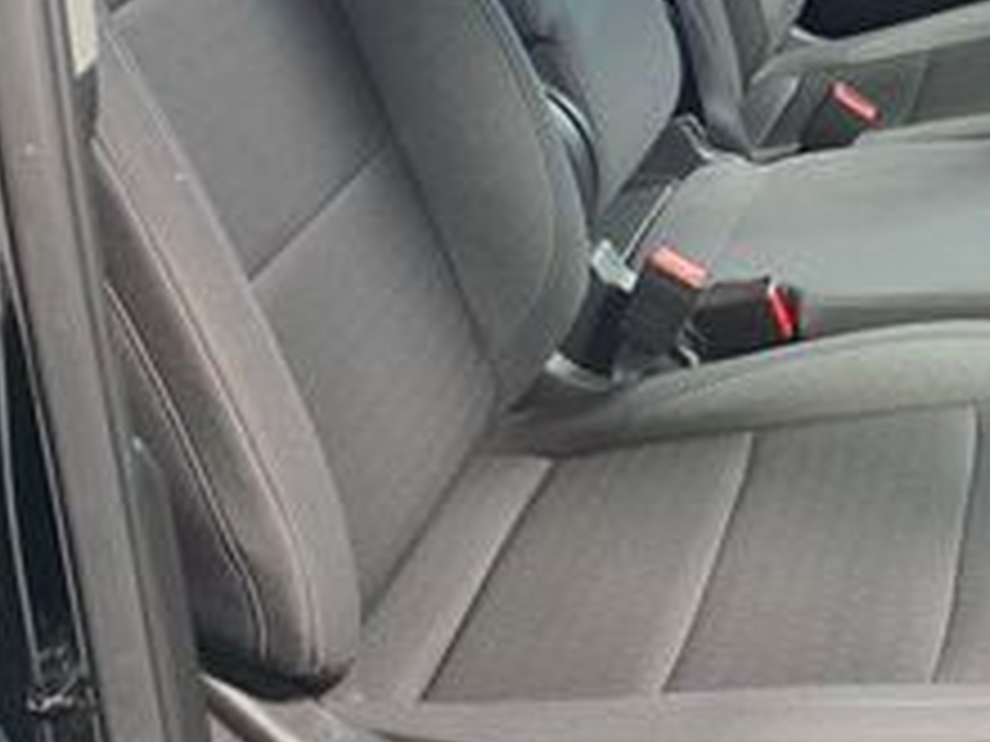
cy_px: 72
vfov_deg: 21.4
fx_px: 1916
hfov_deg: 28.2
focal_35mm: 67
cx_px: 824
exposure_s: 1/120
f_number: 1.7
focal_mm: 6.3
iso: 1000
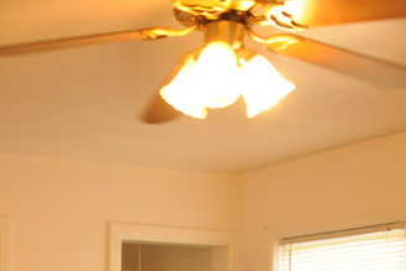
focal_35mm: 84
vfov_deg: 15.2
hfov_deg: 23.8
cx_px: 70
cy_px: 386
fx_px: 947
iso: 800
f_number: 3.5
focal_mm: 18
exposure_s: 1/100
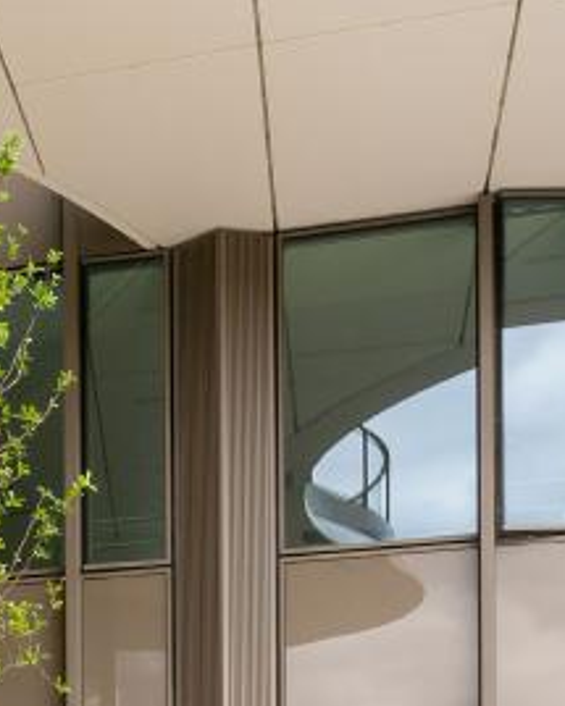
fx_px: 1589
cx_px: -124
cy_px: 986
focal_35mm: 76
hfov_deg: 19.0
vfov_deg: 21.8
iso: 250
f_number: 16
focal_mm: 17
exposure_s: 1/40
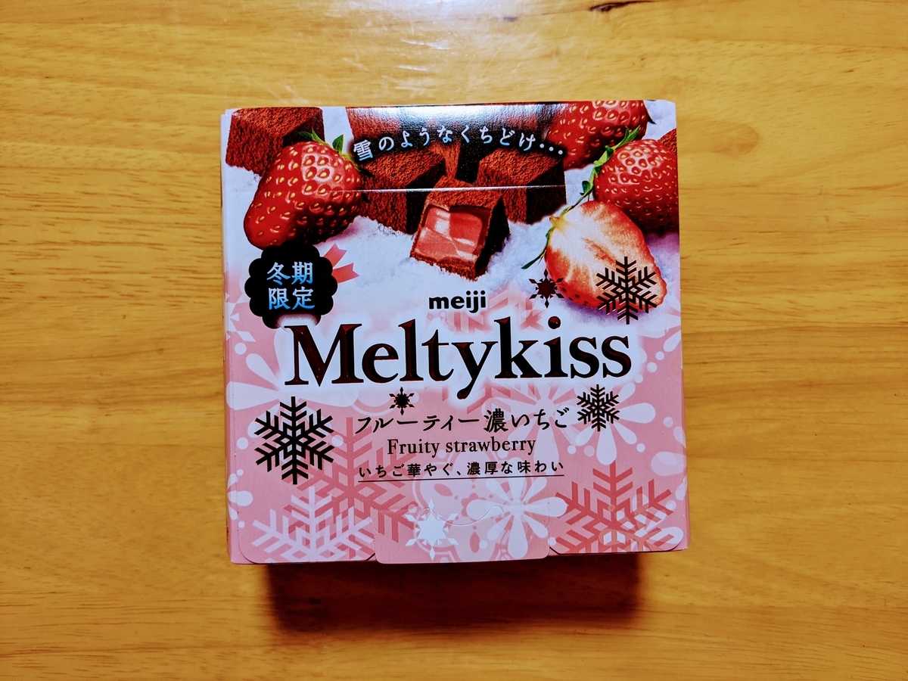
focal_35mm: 27
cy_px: 340
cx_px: 454
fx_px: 708
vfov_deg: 51.4
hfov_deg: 65.3
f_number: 1.73
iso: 87
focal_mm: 4.38
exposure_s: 1/60
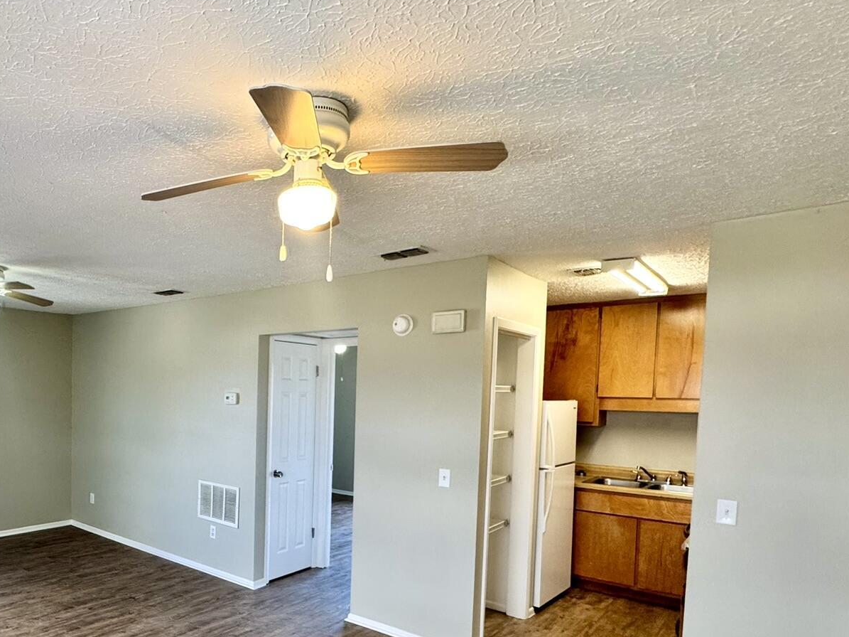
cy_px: 422
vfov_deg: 55.7
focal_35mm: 24
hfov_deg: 66.9
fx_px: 589
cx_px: 208
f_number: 2.2
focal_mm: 2.22
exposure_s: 1/120
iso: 250
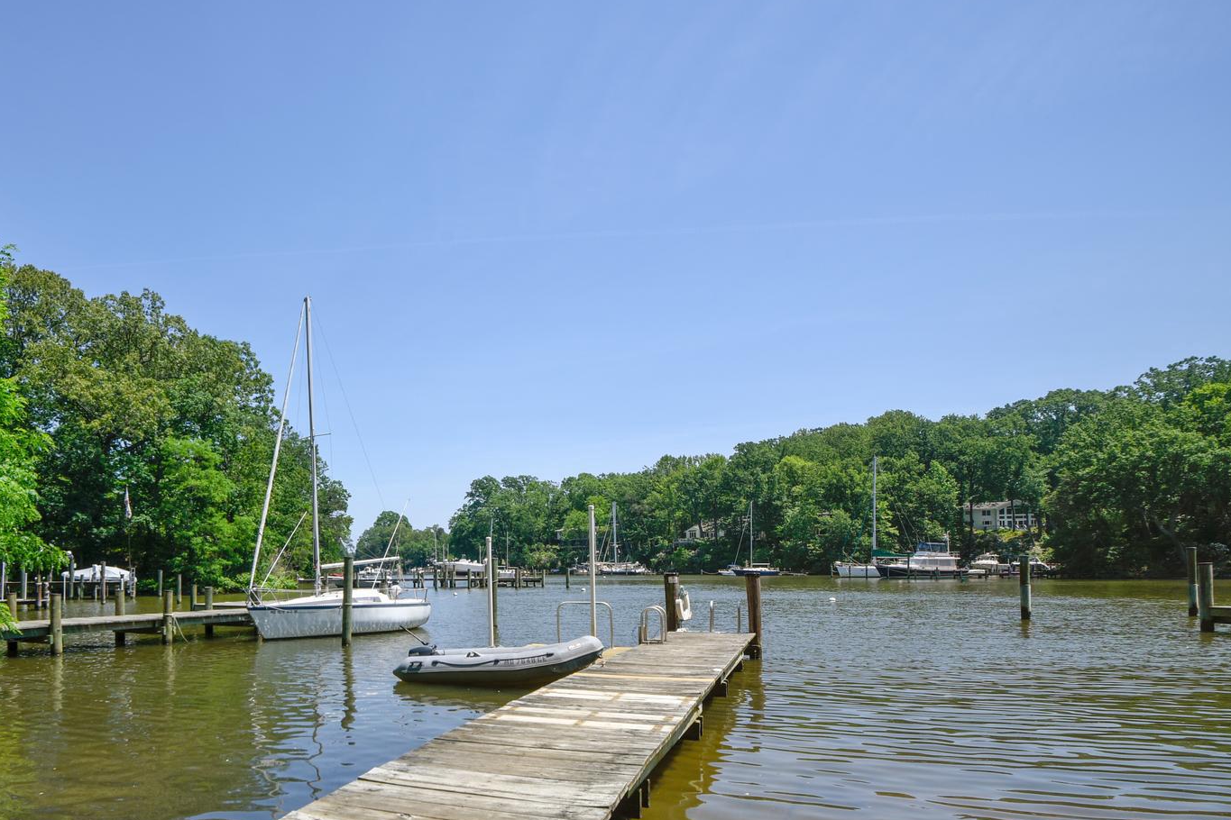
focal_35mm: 24
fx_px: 821
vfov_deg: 52.1
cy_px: 547
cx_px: 342
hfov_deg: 69.9
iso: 100
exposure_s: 1/250
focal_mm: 16
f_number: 8
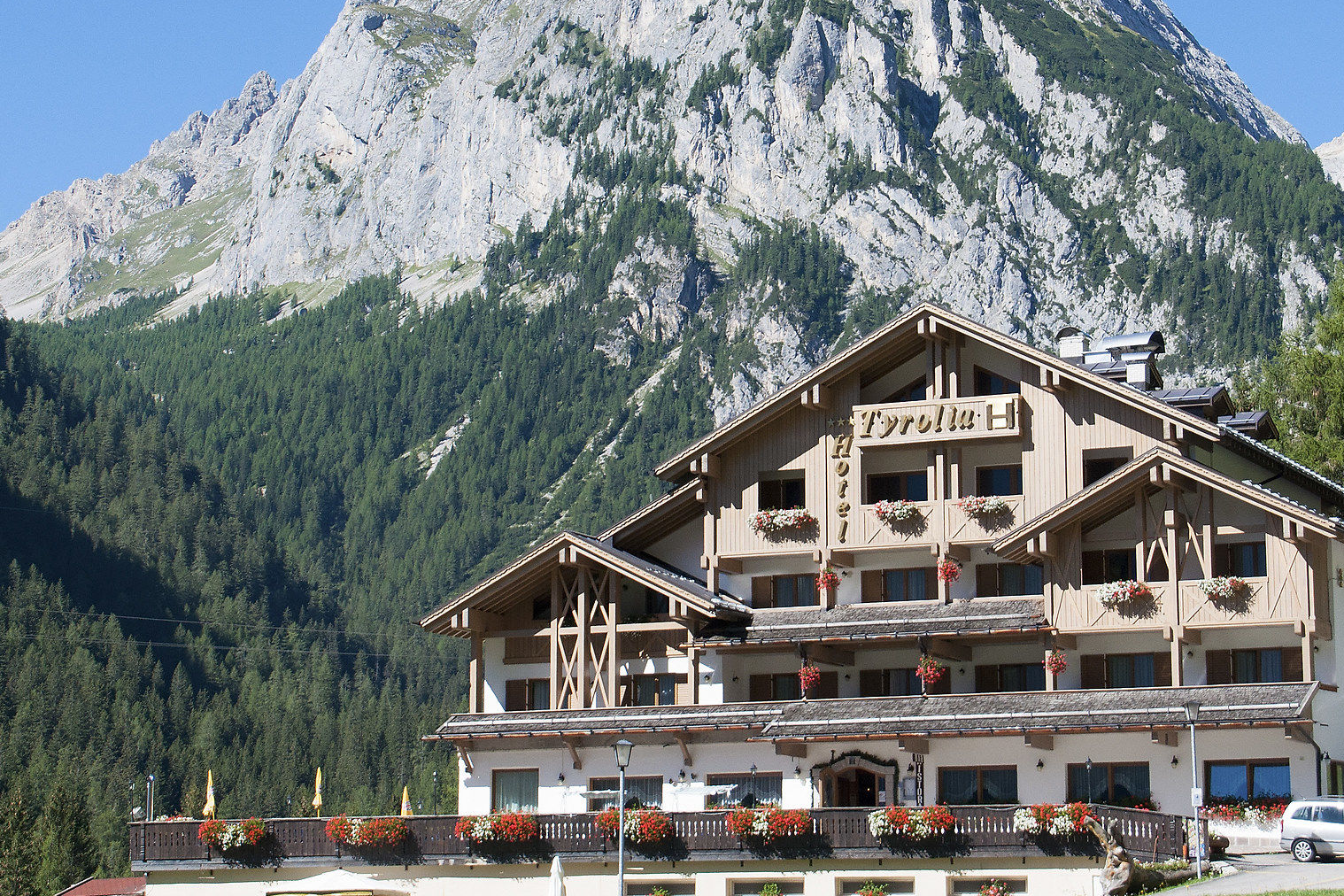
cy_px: 348
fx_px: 3360
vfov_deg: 15.2
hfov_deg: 22.6
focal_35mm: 90
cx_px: 715
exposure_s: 1/1600
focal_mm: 38
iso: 400
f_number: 7.1
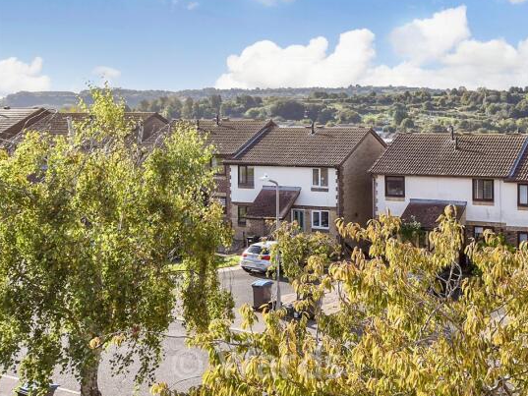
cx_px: 499
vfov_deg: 32.6
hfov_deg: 39.1
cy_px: 133
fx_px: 671
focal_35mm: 44
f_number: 8
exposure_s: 1/640
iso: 400
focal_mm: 16
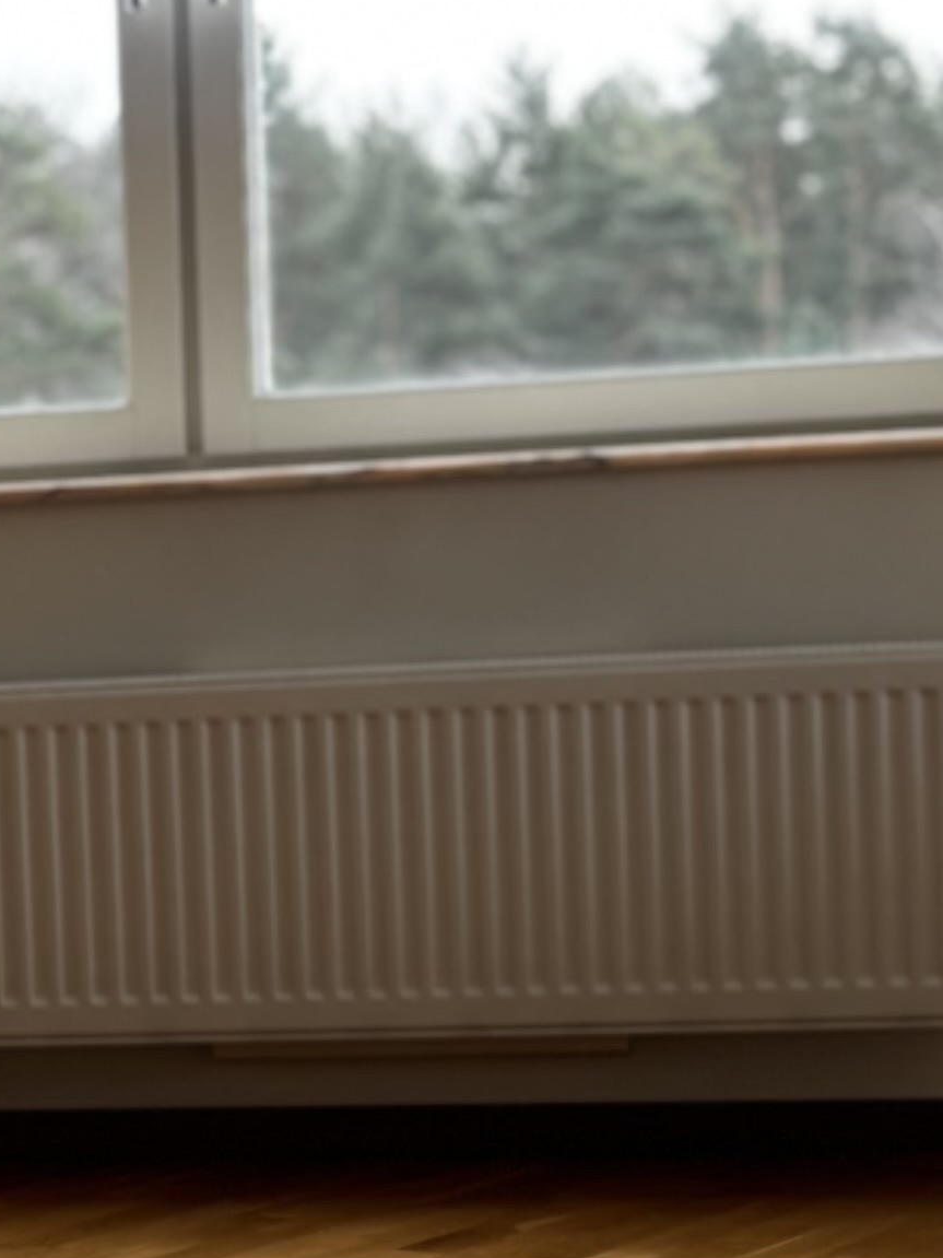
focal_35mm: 129
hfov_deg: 11.0
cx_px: -571
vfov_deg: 15.2
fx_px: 4686
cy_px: 929
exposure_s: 1/121
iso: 40
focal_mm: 5.96
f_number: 1.6
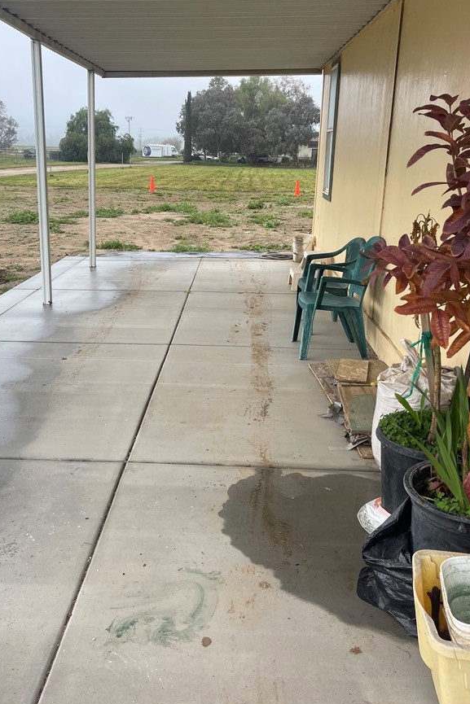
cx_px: 203
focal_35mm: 32
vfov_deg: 58.4
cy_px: 298
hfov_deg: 41.0
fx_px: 626
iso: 32
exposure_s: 1/561
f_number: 1.6
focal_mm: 5.1
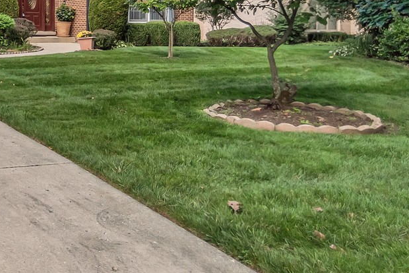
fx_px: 534
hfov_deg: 36.4
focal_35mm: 47
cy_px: 7
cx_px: -24
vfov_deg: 27.2
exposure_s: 1/1600
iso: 400
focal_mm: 12
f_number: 6.3
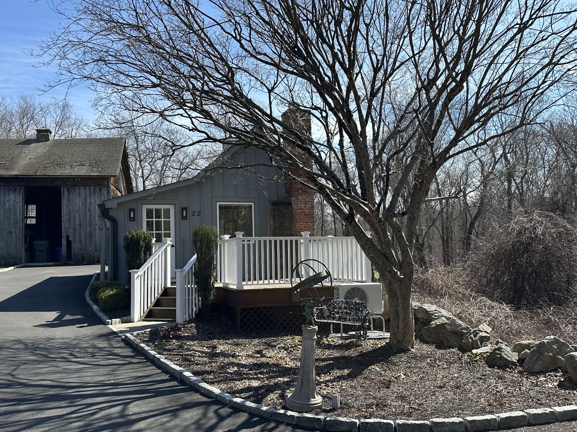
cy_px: 224
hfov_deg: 56.7
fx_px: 533
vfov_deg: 44.2
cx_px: 315
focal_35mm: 32
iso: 80
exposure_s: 1/2809
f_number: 1.78
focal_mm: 6.86
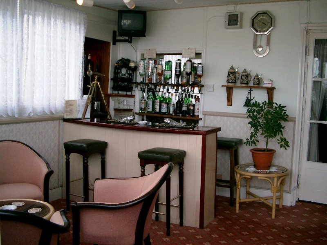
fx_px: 350
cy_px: 122
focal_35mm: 37
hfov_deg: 50.1
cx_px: 164
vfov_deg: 38.7
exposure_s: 1/500
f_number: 2.6
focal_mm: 7.6
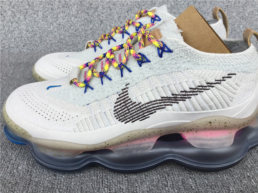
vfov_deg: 45.4
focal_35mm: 31
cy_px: 96
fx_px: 231
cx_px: 129
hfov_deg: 58.4
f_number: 2.4
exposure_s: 1/554
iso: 25
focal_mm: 3.3
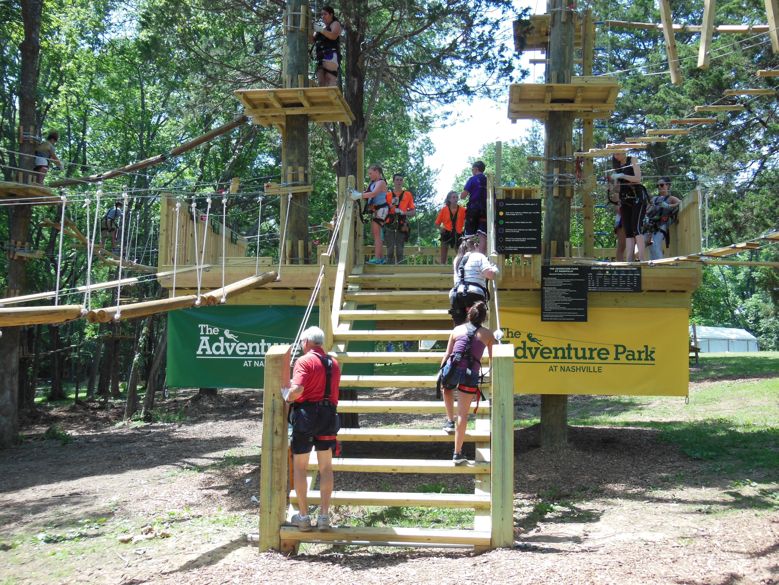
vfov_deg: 36.8
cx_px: 390
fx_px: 878
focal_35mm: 39
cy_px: 292
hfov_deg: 47.9
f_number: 4.1
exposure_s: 1/200
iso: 125
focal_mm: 6.9
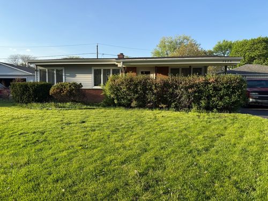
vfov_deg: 56.8
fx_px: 186
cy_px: 100
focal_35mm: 24
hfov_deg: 71.6
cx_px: 134
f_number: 1.78
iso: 80
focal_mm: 6.76
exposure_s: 1/1653
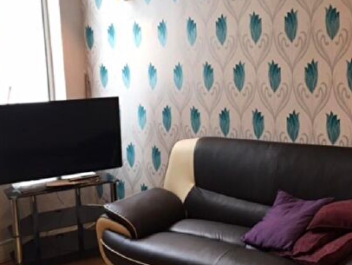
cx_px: 236
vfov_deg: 29.1
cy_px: 112
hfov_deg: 37.7
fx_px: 509
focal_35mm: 50
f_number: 2.2
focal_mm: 4.15
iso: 80
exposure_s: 1/33
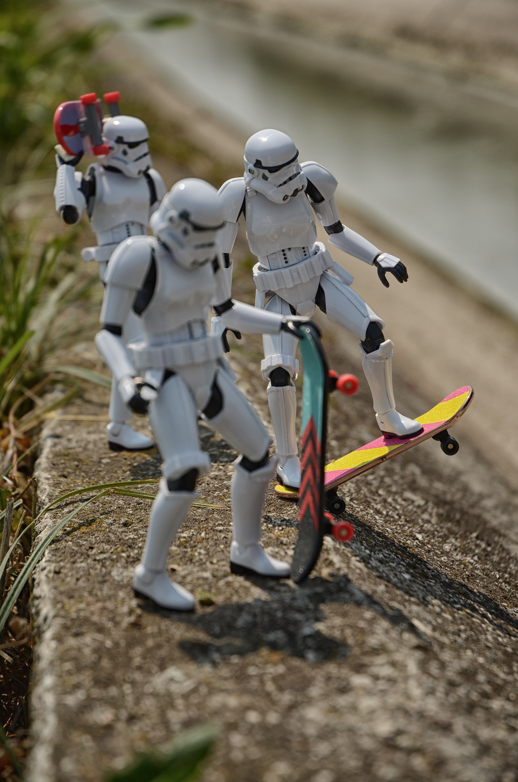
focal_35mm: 105
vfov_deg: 19.5
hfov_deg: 13.0
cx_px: 259
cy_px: 391
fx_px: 2277
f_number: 4.5
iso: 100
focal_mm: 70
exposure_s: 1/1600
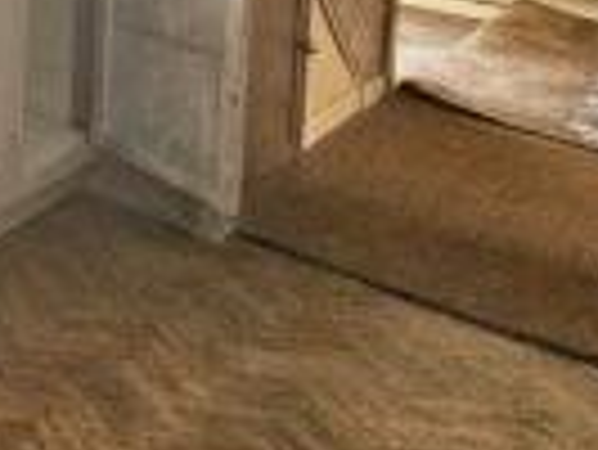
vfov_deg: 21.3
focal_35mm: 57
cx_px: -587
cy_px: -241
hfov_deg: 19.5
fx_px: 986
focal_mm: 2.2
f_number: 2.2
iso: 200
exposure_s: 1/60
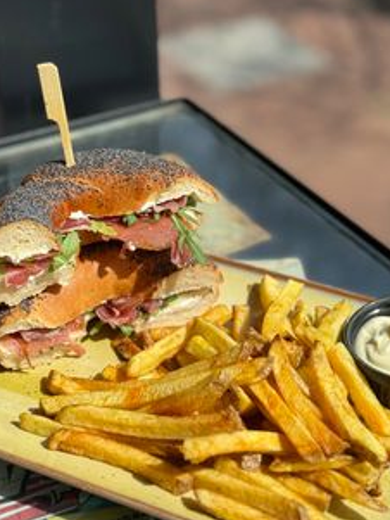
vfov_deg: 28.5
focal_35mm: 68
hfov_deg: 21.6
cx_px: 214
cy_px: 239
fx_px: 1021
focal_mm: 6.76
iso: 64
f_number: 1.78
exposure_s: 1/4098
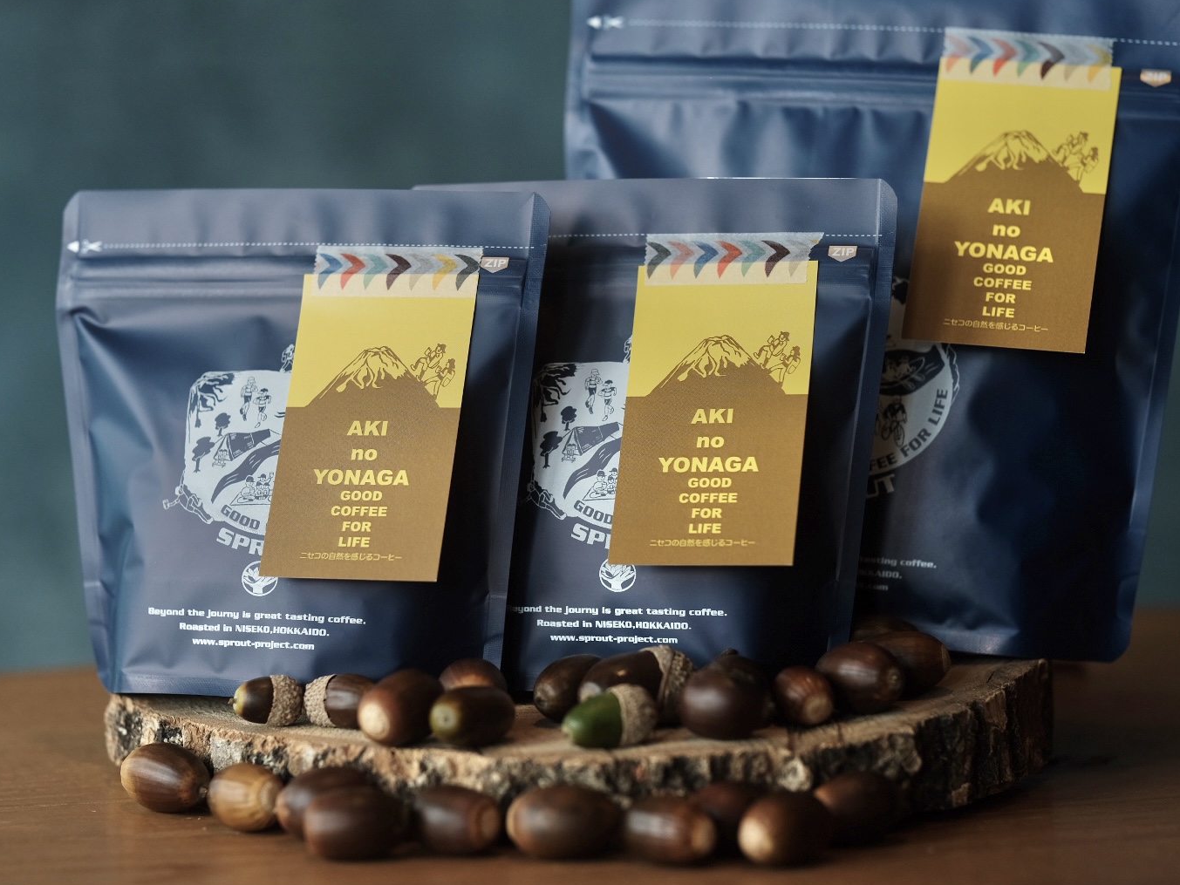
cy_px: 421
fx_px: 3614
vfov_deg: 14.0
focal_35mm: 106
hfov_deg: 18.5
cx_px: 519
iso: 200
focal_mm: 56
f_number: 2
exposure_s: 1/900
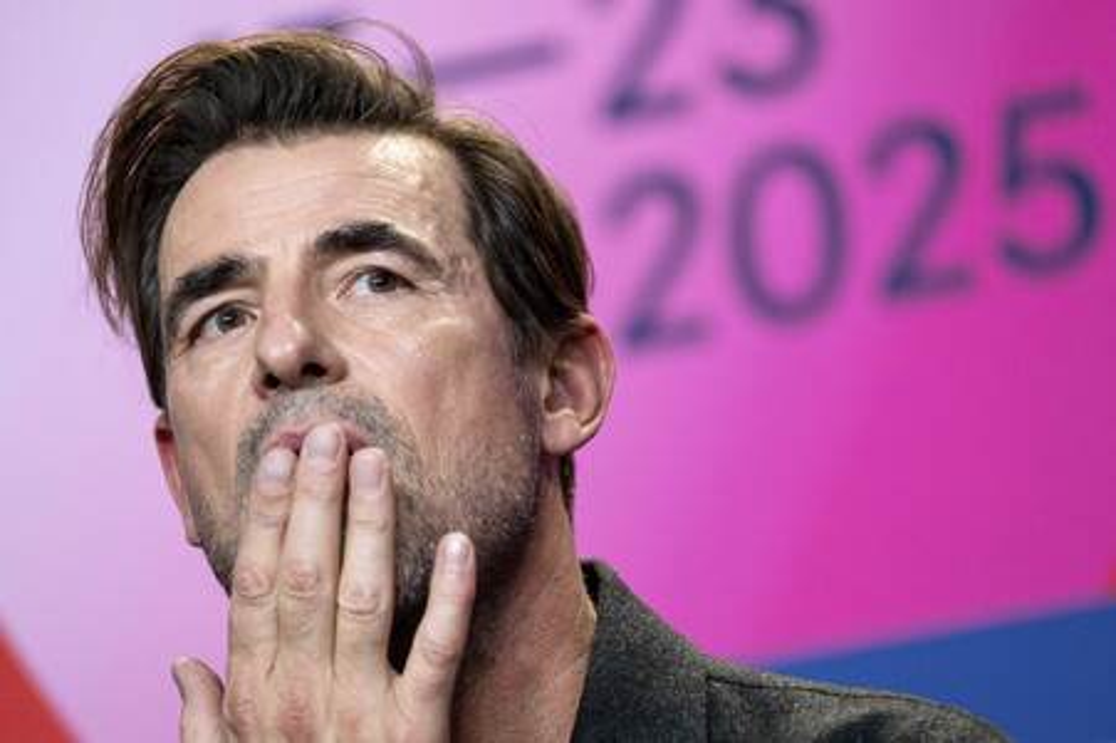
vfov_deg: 7.4
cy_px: 372
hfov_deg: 11.1
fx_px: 5762
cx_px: 558
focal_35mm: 186
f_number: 2.8
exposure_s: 1/320
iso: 2000
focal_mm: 124.3
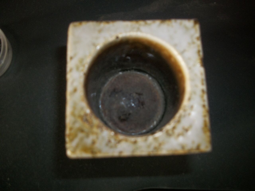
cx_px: 128
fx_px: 236
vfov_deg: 44.2
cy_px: 96
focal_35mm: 32
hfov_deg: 56.8
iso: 160
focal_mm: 5.7
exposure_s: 1/30
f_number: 2.9
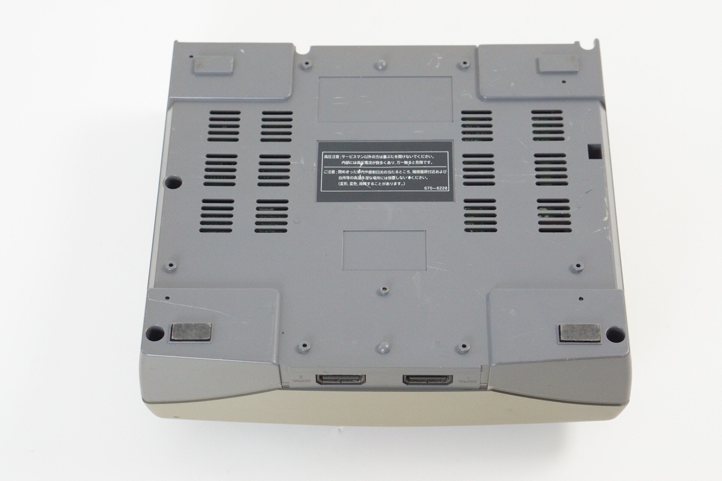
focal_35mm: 75
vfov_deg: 18.2
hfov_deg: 27.0
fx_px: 1504
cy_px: 240
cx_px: 361
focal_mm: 50
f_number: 6.3
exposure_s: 1/80
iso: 1600
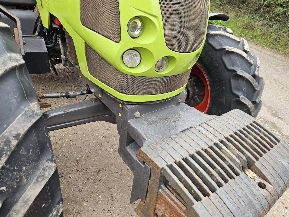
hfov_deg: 73.9
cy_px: 108
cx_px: 144
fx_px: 192
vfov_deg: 58.9
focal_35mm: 23
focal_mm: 5.4
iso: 32
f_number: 1.8
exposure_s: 1/172
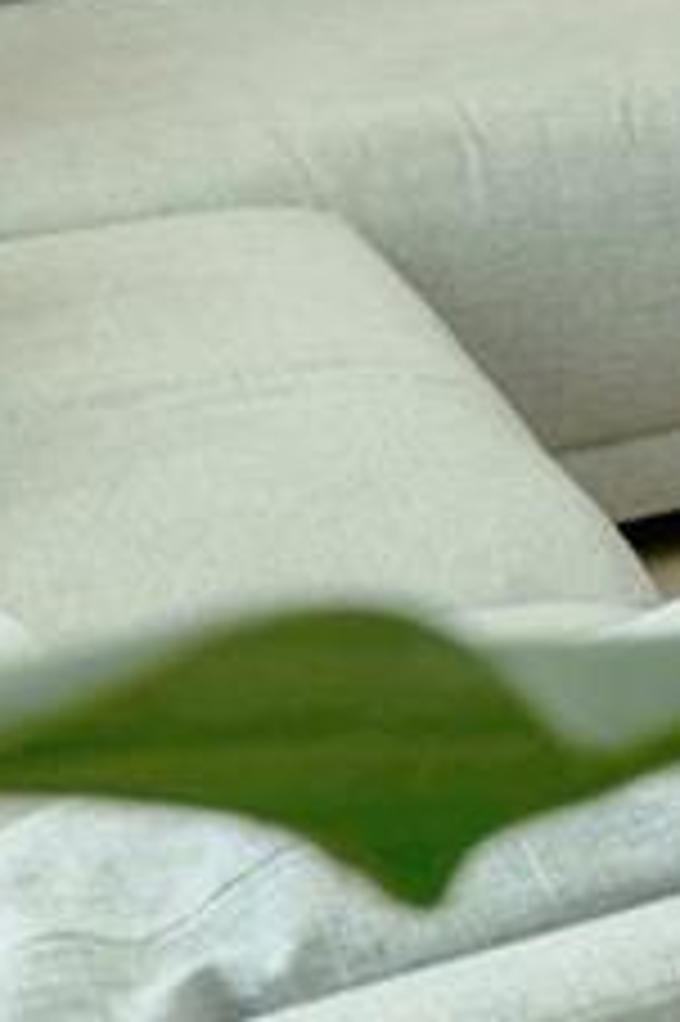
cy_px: -396
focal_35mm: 141
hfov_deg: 7.0
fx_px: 4001
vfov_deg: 13.9
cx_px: 2833
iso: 400
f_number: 8
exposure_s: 1/320
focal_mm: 20
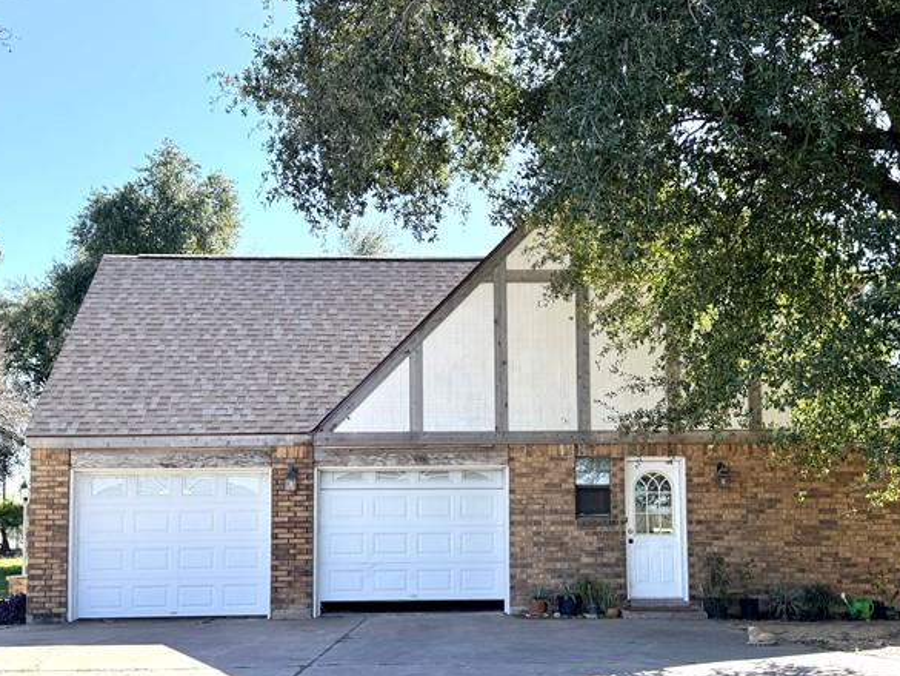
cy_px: 434
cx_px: 472
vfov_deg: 34.1
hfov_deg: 44.8
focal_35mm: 42
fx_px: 1092
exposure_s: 1/2169
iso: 100
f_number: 1.78
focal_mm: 6.76
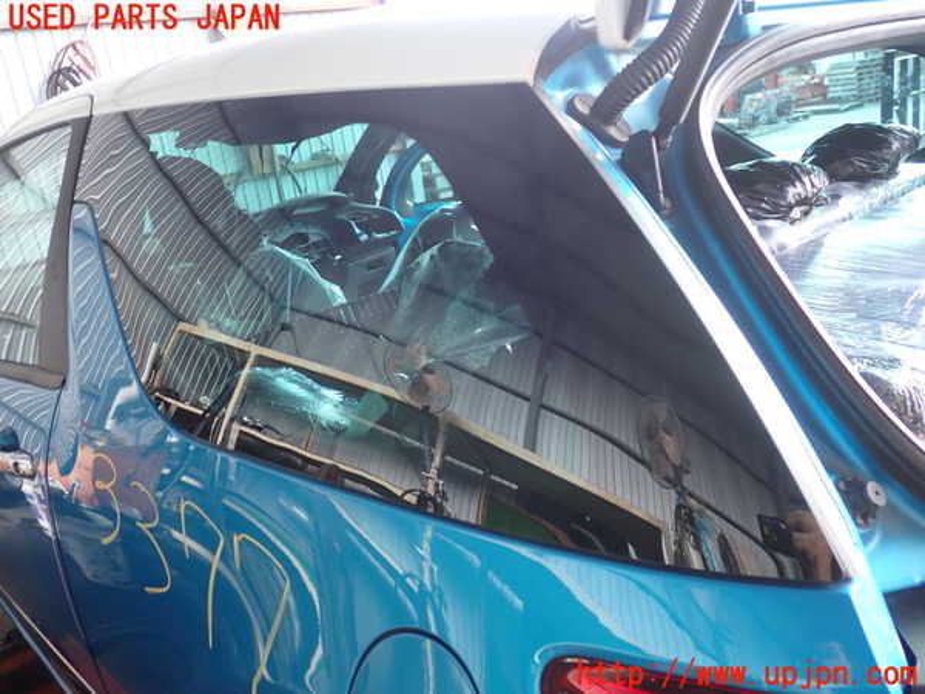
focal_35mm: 30
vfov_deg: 46.8
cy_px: 347
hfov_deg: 60.0
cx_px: 462
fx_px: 802
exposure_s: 1/60
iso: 160
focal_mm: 5.4
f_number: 2.3
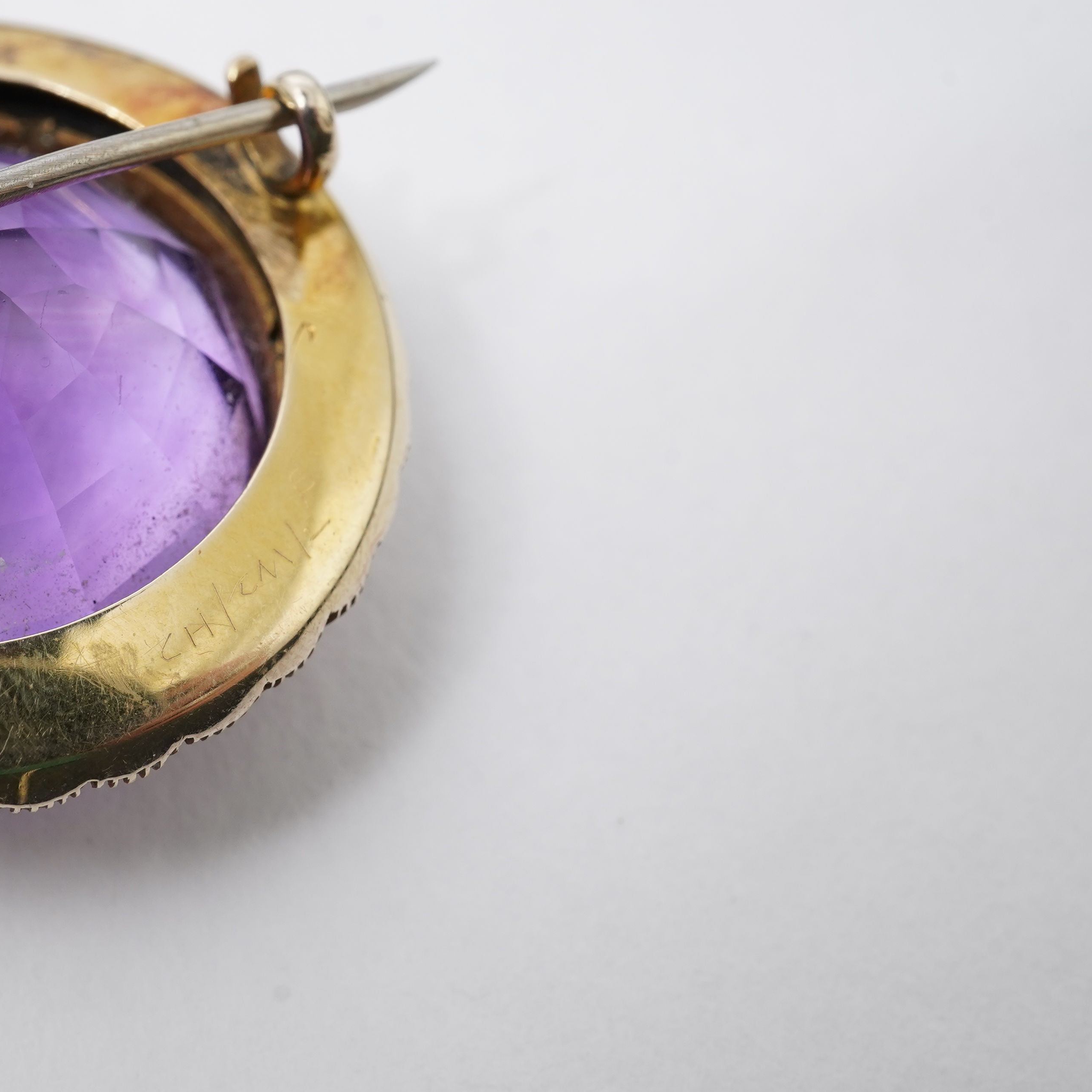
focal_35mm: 59
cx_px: 252
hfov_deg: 28.6
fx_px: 2106
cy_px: 548
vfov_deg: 29.1
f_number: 20
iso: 500
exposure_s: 1/125
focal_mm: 30
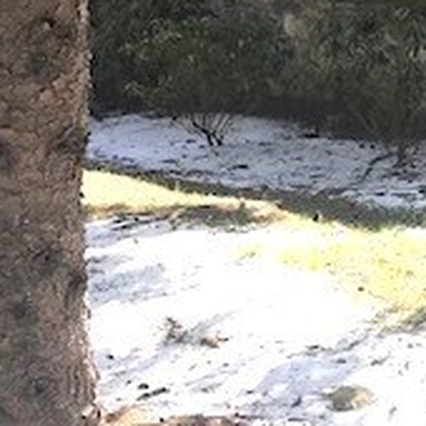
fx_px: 1295
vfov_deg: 18.0
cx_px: 704
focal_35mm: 93
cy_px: -48
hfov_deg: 16.4
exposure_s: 1/354
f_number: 1.8
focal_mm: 3.99
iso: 20
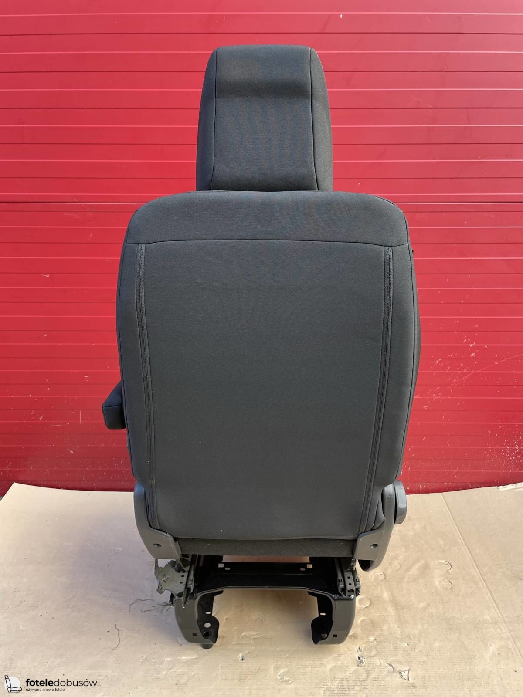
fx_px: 524
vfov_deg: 67.3
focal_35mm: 26
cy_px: 348
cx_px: 262
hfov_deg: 53.1
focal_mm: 4.2
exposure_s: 1/121
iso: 125
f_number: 1.6
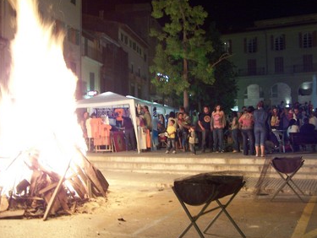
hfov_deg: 39.6
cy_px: 106
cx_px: 152
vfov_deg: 30.3
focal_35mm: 48
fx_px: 440
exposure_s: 1/8
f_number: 2.8
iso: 140
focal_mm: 6.7
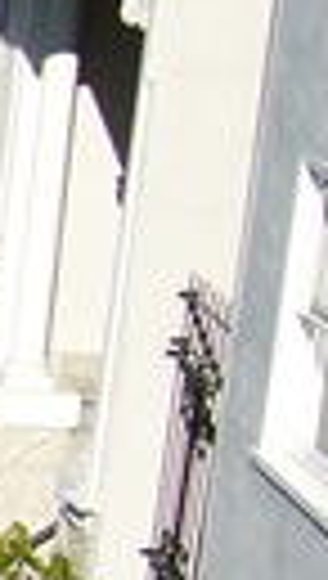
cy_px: 414
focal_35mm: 189
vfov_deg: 11.4
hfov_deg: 5.5
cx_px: -1038
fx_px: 2909
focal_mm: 5.8
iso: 50
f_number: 8
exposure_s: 1/160
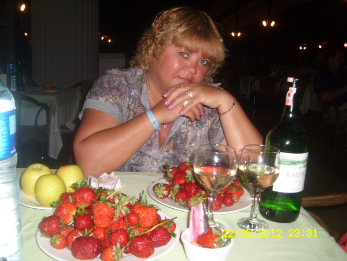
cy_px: 130
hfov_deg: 52.6
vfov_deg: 40.7
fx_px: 351
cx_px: 174
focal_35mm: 35
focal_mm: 5.8
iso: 200
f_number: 7.1
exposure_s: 1/30
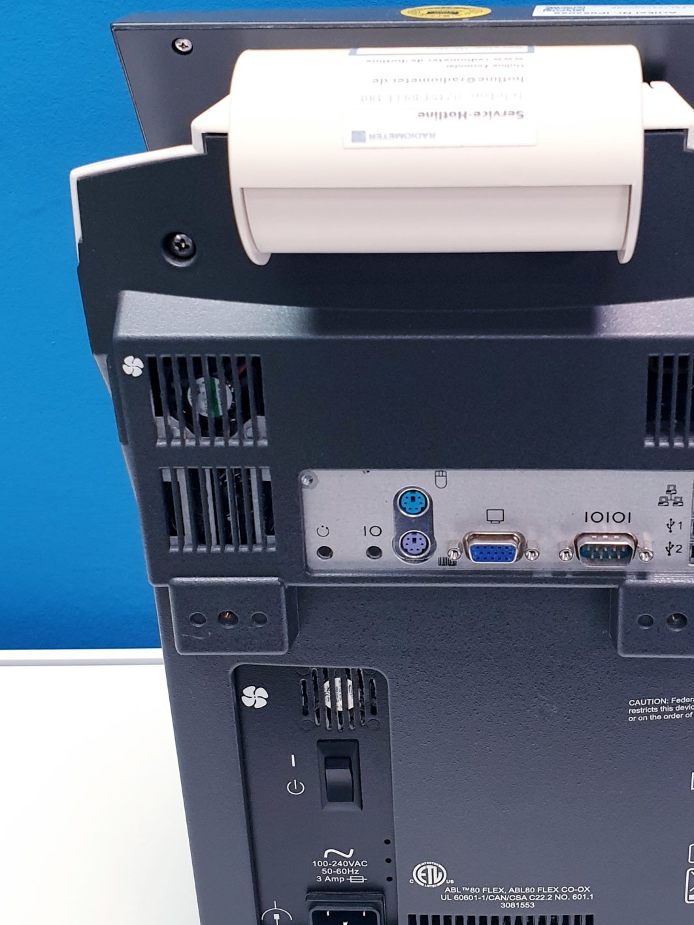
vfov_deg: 40.3
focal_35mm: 47
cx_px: 454
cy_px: 387
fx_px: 1256
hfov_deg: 30.7
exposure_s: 1/50
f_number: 2.4
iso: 200
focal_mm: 4.3
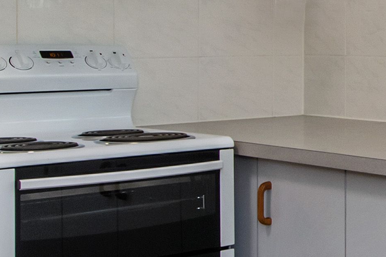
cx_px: 668
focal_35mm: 89
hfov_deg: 18.5
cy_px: 25
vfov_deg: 15.2
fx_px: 954
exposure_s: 1/40
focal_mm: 10
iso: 320
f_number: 8
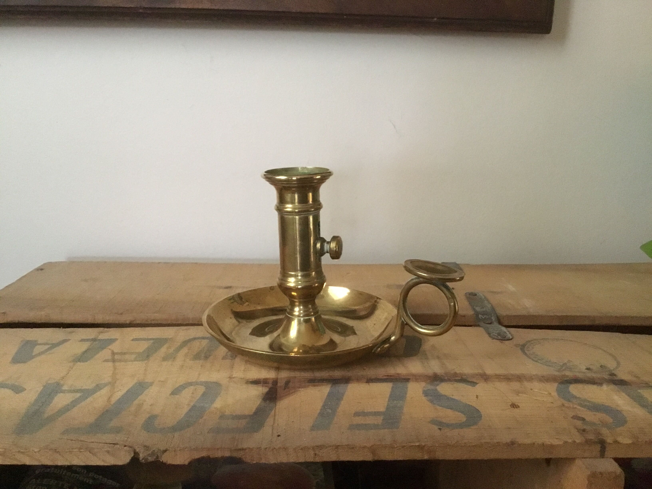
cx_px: 326
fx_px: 584
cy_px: 244
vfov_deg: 45.4
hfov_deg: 58.4
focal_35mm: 31
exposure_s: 1/17
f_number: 2.4
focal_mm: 3.3
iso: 400
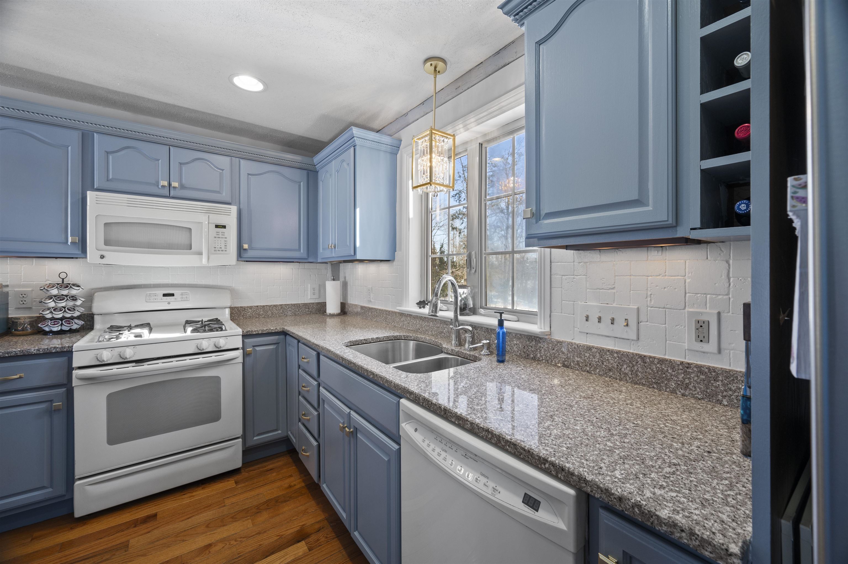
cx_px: 424
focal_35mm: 14
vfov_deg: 81.1
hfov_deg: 104.3
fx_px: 330
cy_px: 282
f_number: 7.1
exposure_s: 1/2.5
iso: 250
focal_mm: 14
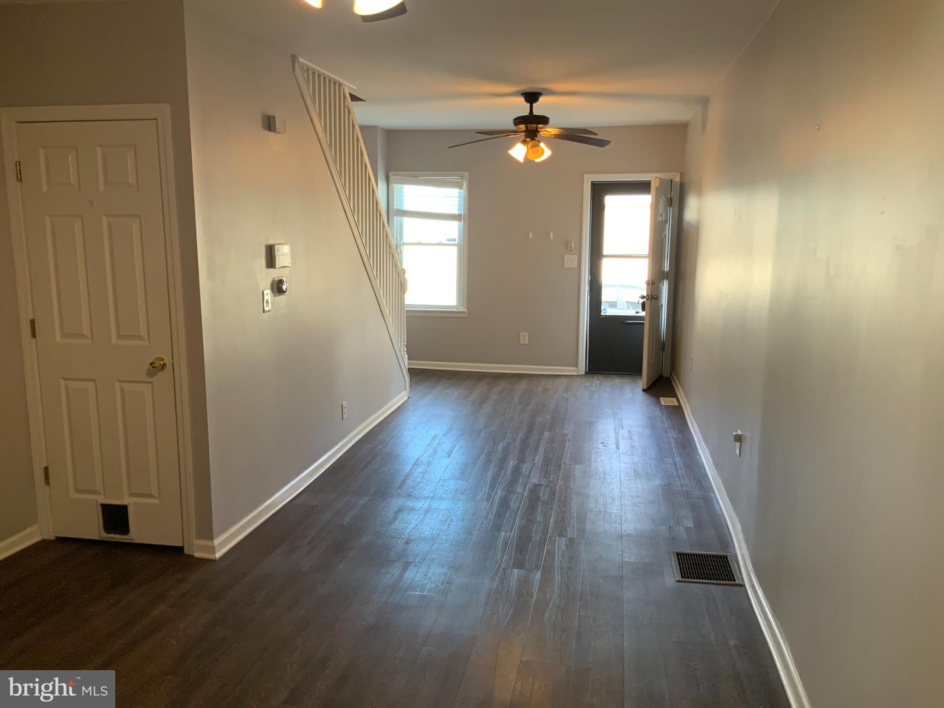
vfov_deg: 48.2
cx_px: 472
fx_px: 791
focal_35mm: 29
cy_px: 354
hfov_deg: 61.7
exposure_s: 1/60
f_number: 1.8
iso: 100
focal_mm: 3
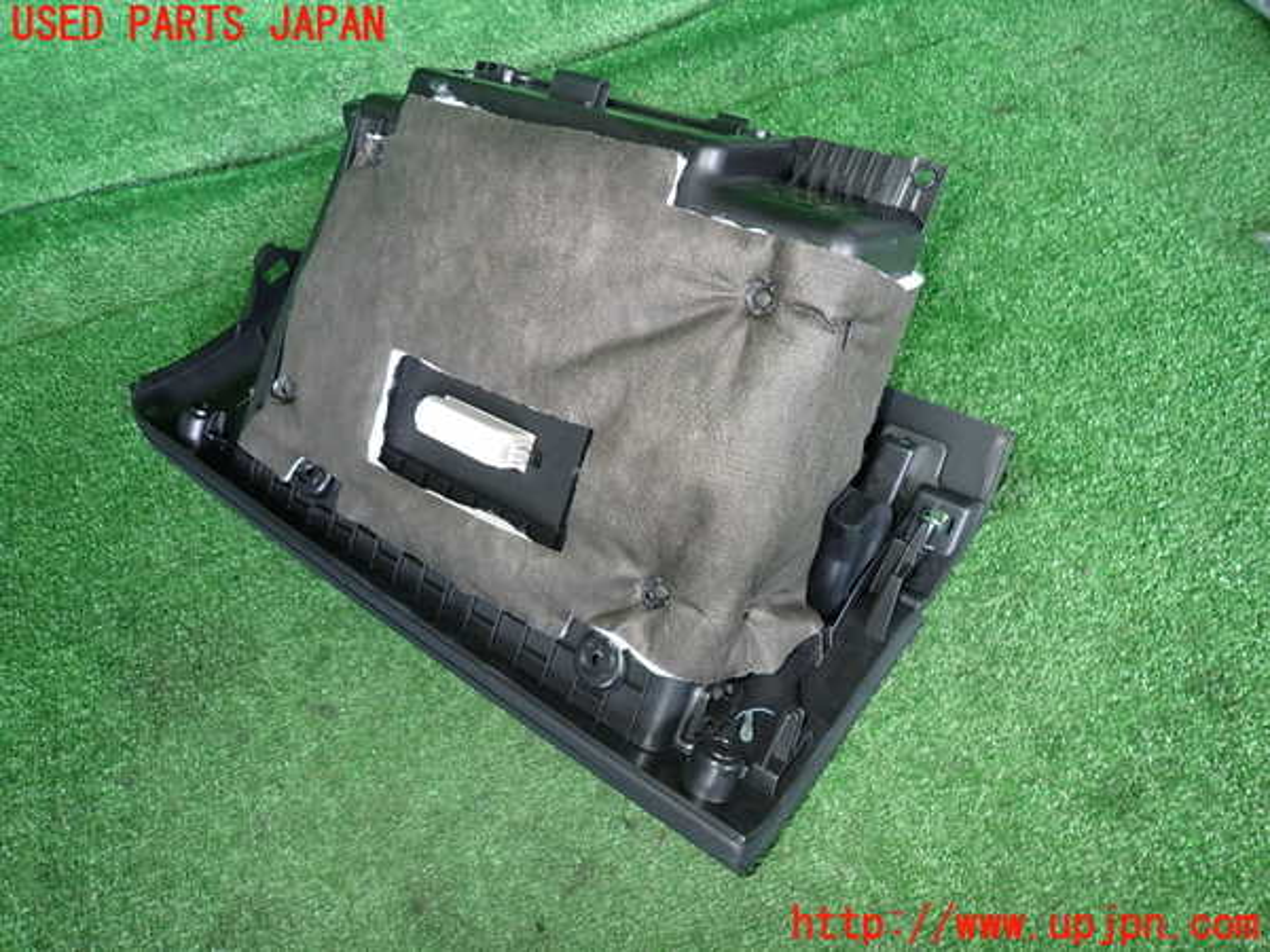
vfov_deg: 54.9
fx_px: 917
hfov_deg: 69.4
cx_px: 635
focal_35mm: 25
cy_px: 476
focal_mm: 4.5
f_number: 2
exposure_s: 1/60
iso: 200
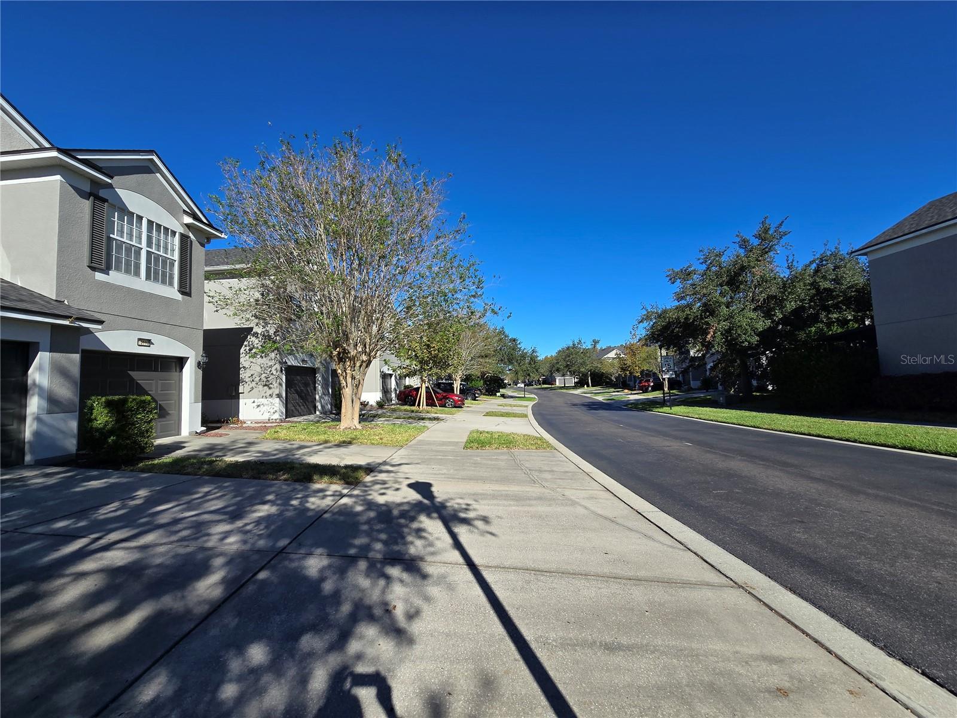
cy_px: 359
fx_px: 359
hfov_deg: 106.2
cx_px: 478
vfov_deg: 89.9
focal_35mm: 13
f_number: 2.2
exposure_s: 1/2308
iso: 50
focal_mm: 2.2
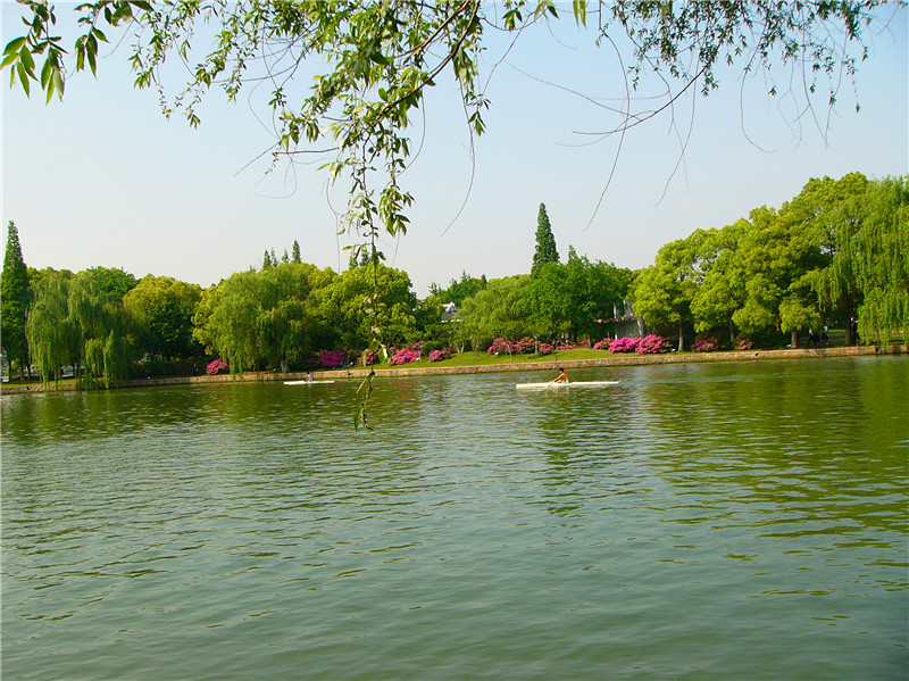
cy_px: 340
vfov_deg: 39.6
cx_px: 454
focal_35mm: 36
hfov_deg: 51.4
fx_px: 945
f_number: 4
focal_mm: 6
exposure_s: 1/320
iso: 50
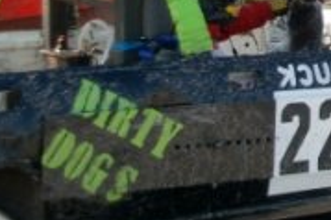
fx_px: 1672
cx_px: 582
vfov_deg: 7.4
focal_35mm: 182
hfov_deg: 10.7
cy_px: -89
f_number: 4.5
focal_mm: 34
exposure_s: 1/800
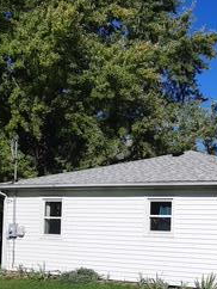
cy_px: 203
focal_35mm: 66
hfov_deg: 21.3
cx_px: 230
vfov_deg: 29.1
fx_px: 551
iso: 32
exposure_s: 1/1938
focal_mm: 4.6
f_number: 2
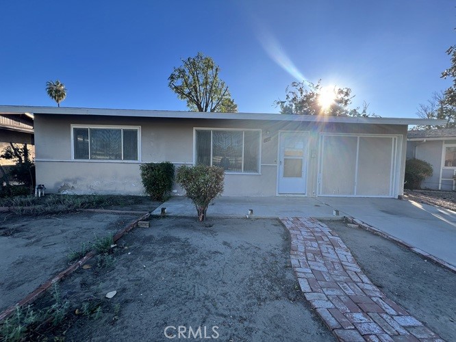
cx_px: 228
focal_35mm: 13
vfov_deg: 90.0
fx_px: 171
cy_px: 171
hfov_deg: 106.2
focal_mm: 1.57
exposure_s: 1/413
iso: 32
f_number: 1.8
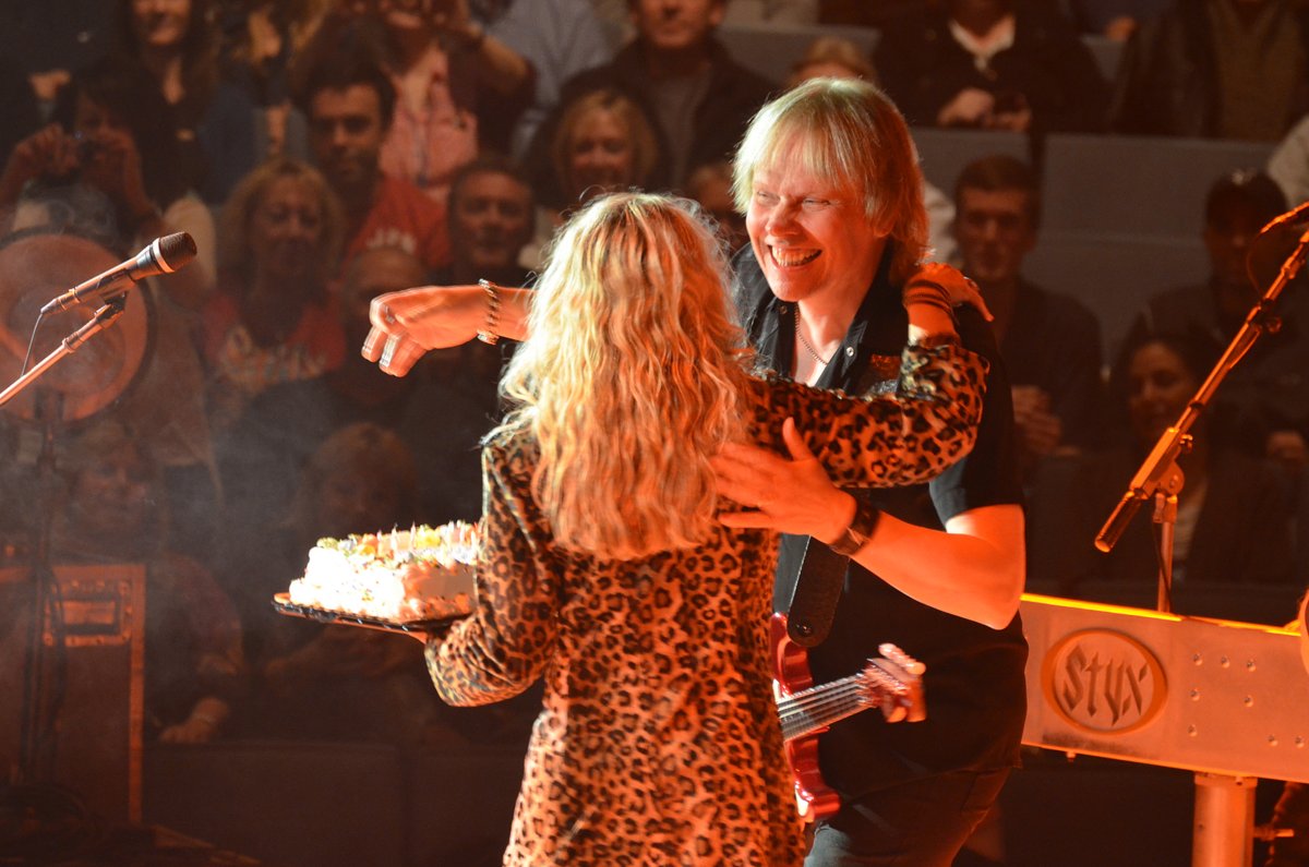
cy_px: 434
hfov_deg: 5.7
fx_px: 13064
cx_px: 654
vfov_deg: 3.8
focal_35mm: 360
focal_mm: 240
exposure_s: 1/30
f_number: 5.3
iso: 1600
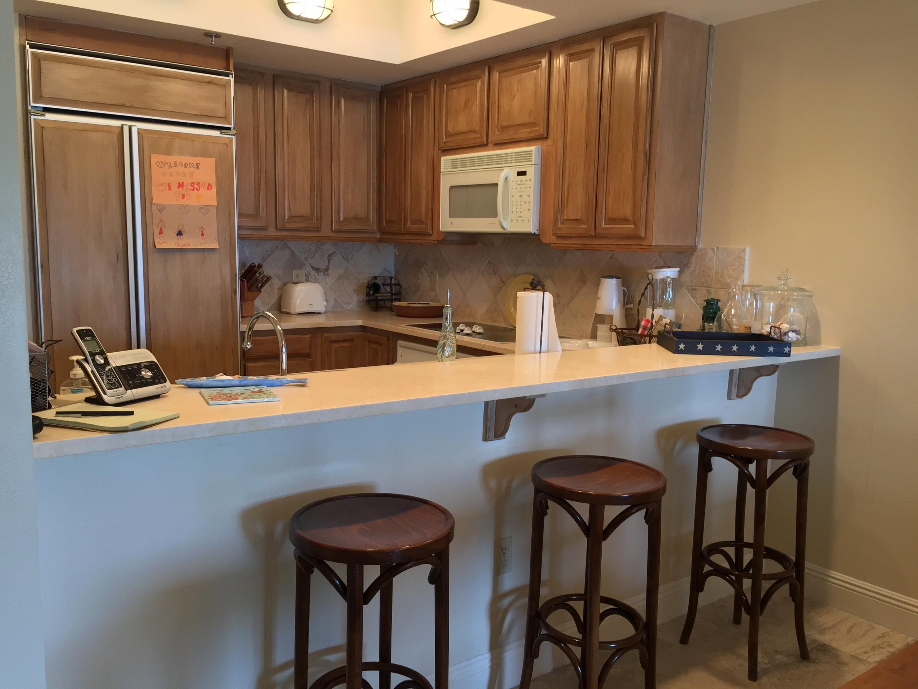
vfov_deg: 48.2
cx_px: 459
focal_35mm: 29
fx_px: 769
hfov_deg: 61.7
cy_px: 344
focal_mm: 4.15
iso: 64
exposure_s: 1/30
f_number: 2.2
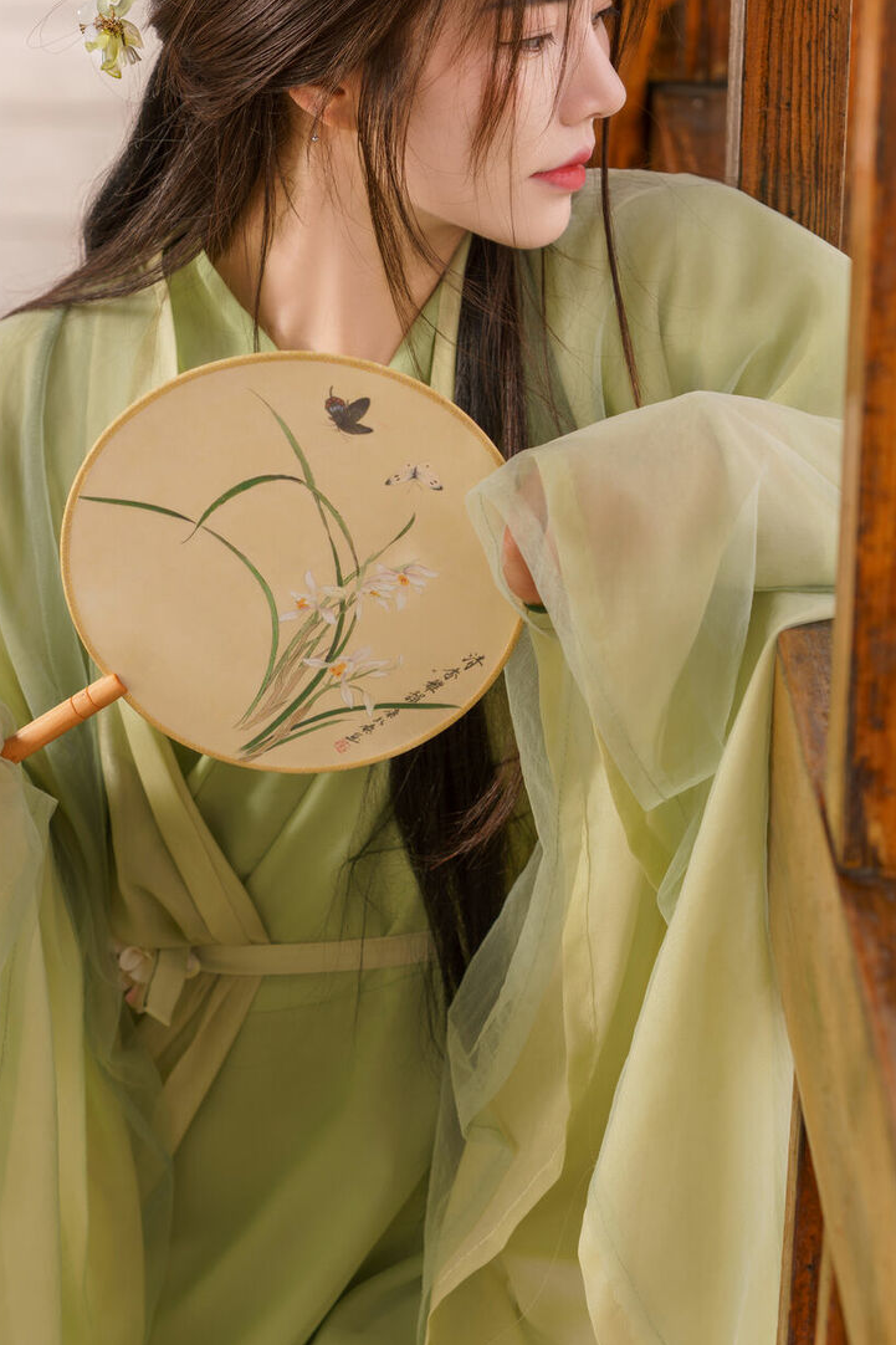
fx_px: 4892
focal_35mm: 131
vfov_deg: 15.6
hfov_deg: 10.5
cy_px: 579
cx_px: 436
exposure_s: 1/200
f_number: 4
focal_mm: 90
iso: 100
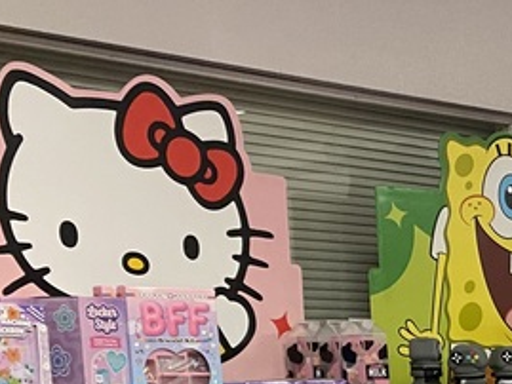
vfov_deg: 14.0
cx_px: 954
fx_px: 1465
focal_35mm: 99
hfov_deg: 16.3
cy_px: 589
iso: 200
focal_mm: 4.25
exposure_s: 1/60
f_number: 1.8
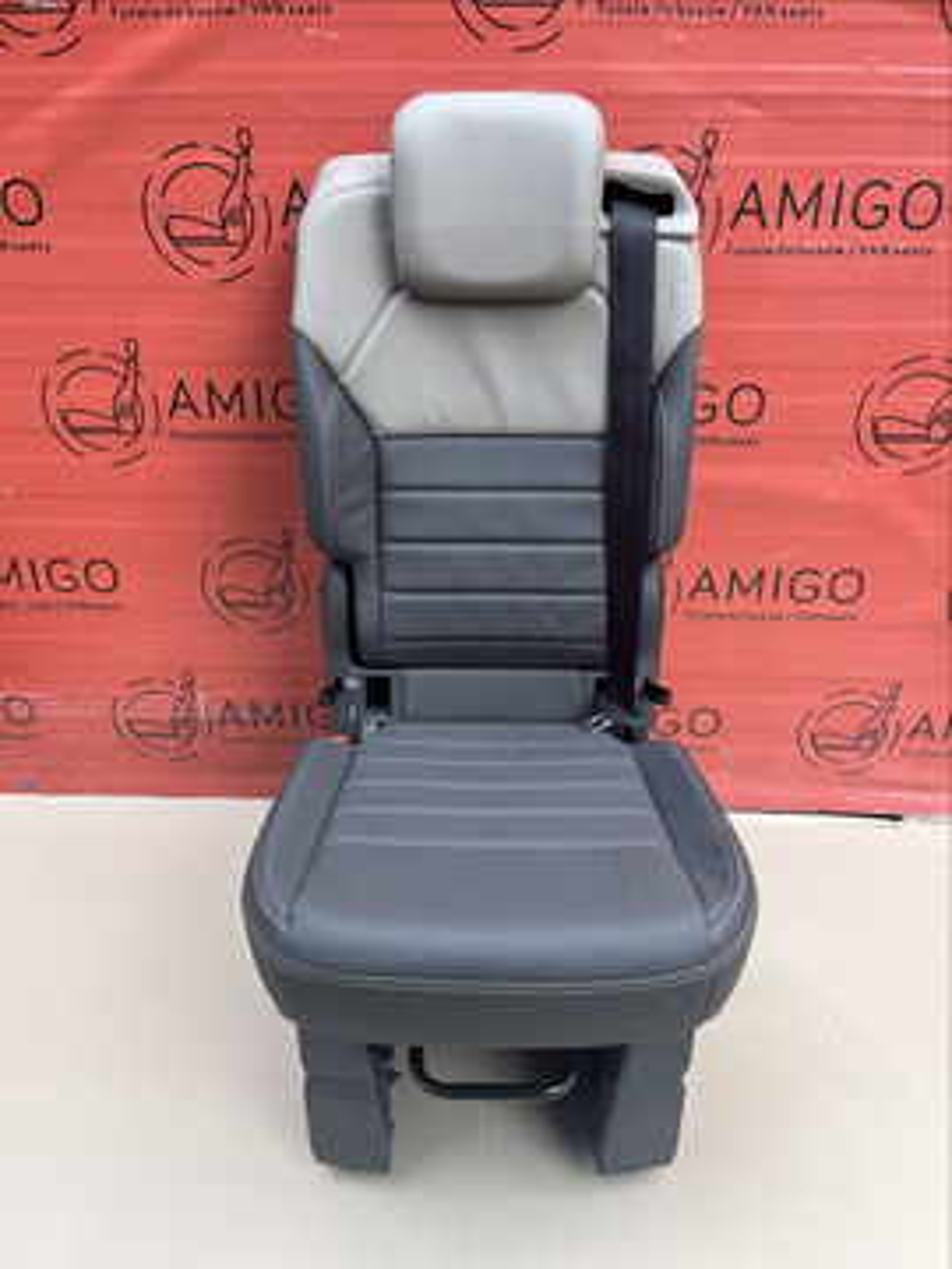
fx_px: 953
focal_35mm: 26
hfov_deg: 53.1
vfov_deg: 67.3
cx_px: 476
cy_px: 634
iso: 40
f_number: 1.6
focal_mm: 5.1
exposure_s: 1/291
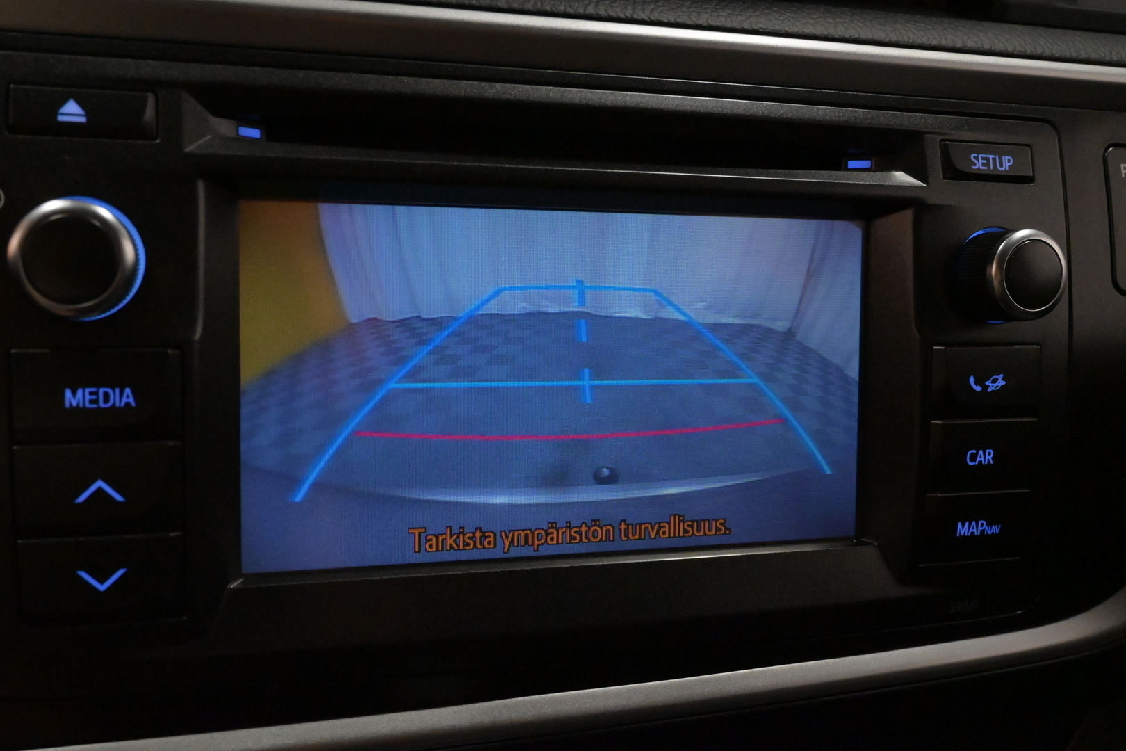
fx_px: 1126
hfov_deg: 53.1
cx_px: 563
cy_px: 376
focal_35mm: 36
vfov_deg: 36.9
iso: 8000
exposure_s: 1/200
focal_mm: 24
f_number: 8
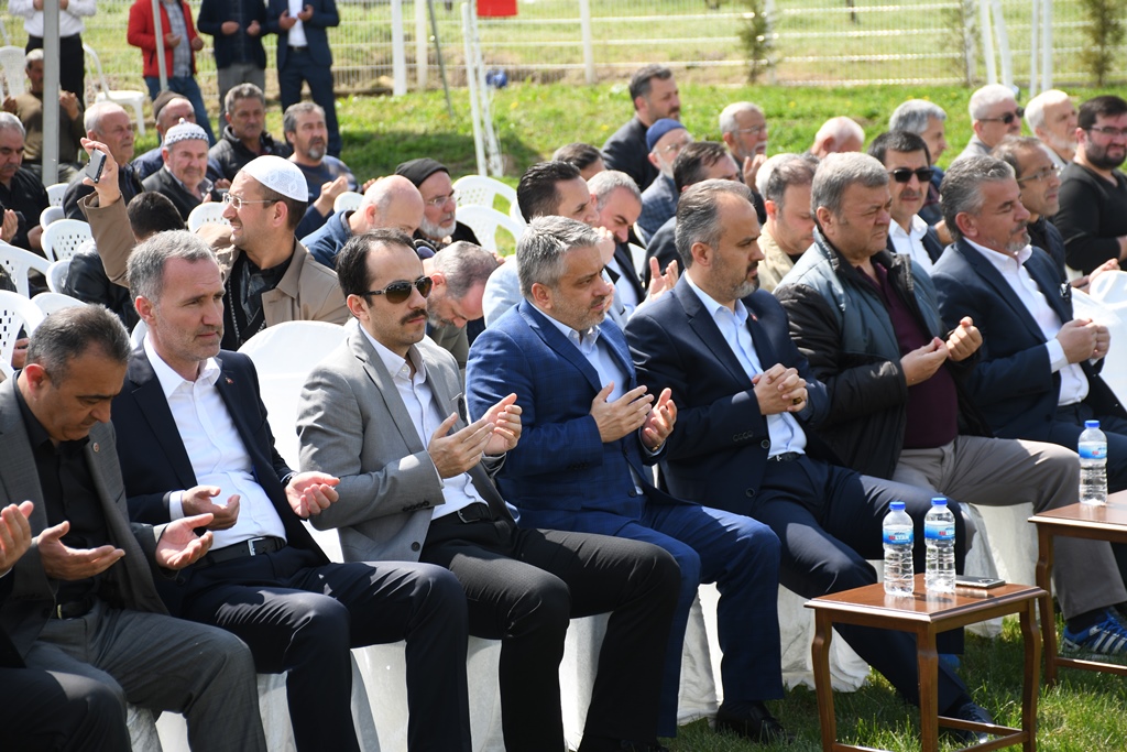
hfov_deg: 17.1
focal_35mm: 120
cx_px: 564
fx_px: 3757
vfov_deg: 11.4
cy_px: 376
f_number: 5.3
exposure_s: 1/250
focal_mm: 80
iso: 100
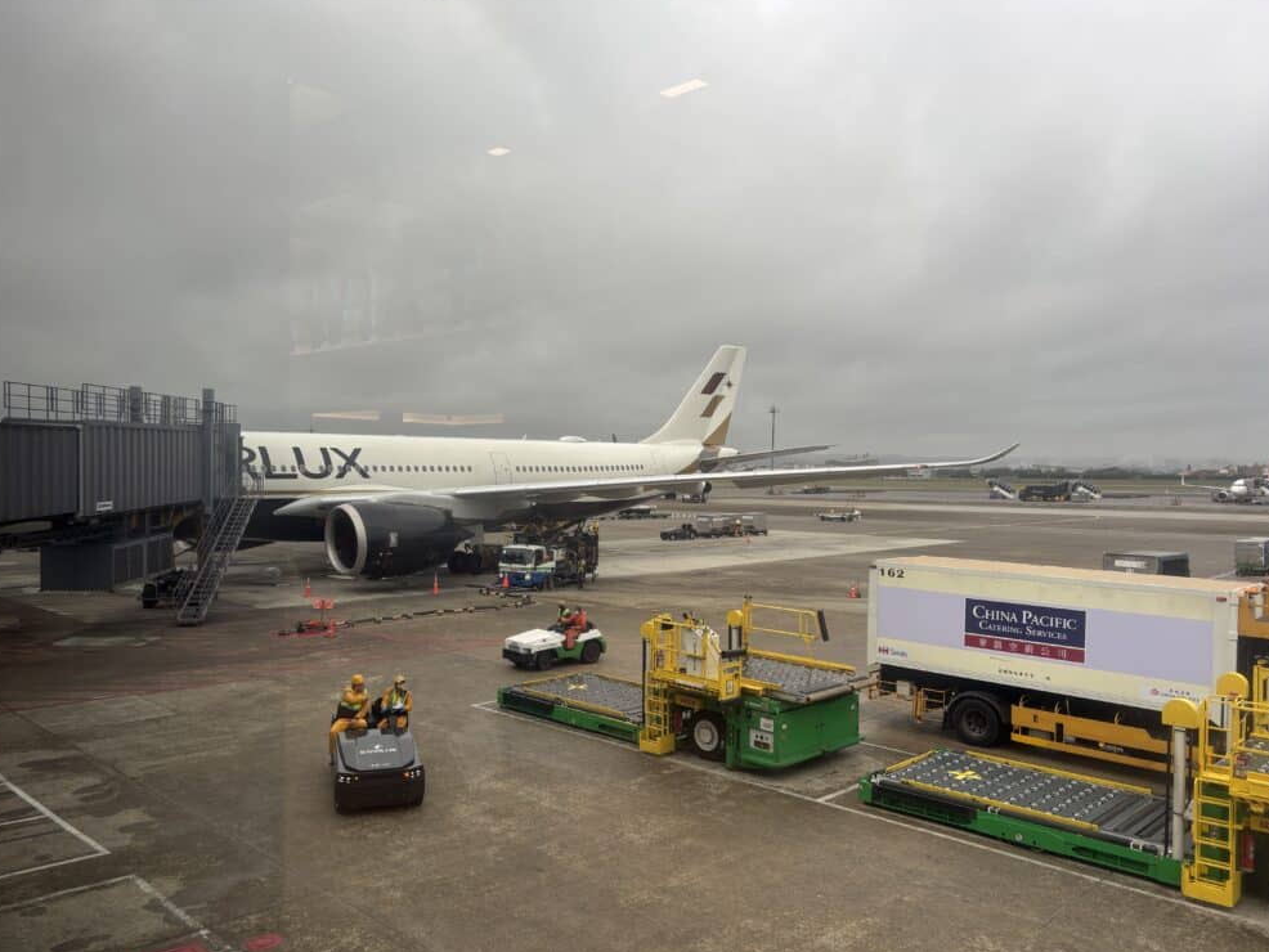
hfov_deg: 65.3
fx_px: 990
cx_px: 640
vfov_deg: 51.4
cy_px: 485
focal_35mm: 27
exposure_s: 1/131
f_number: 1.6
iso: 32
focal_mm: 5.96
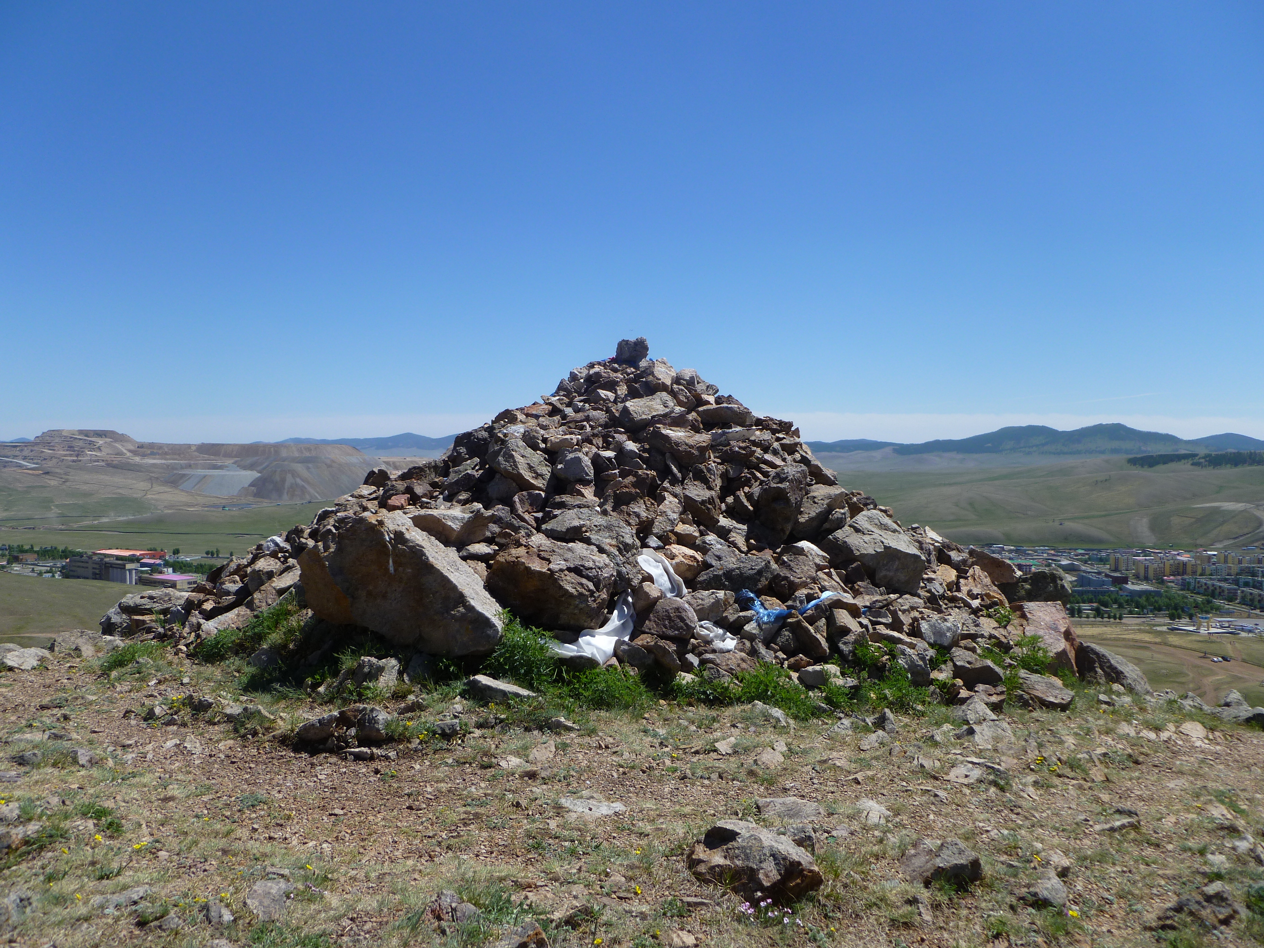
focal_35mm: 28
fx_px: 1022
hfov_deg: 63.4
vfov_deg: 49.7
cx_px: 632
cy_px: 474
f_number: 3.3
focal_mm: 5
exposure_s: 1/1000
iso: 80
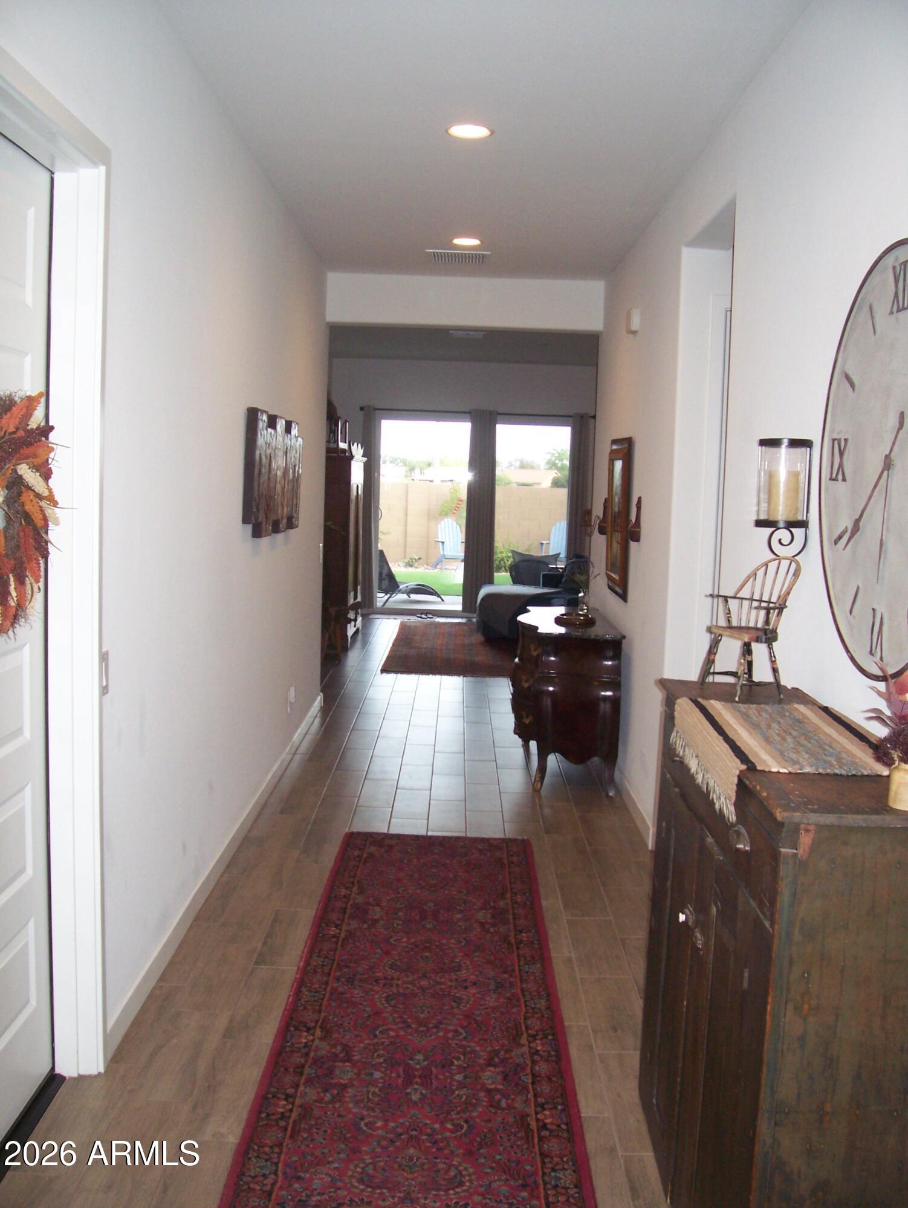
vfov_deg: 53.9
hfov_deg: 41.8
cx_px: 454
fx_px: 1188
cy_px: 604
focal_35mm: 34
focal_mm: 5.6
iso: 160
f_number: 2.7
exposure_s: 1/60
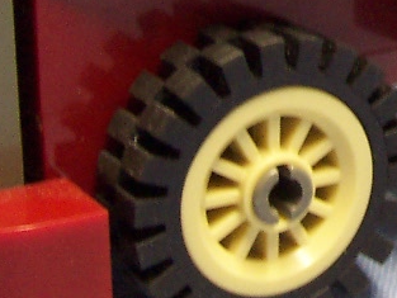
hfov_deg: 13.6
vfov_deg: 10.3
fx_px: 1629
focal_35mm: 142
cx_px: 439
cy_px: -65
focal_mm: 5.6
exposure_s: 1/10
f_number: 2.8
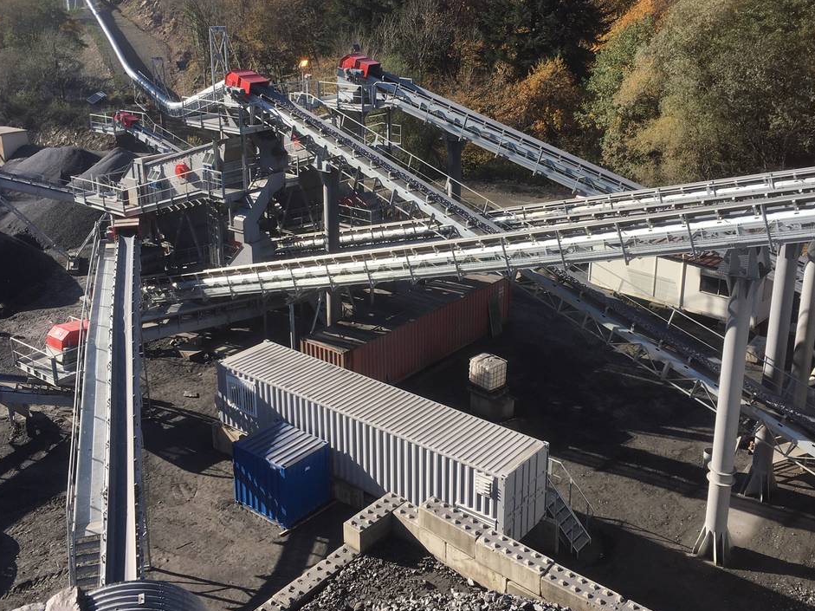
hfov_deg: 50.2
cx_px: 412
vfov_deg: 38.4
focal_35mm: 37
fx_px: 871
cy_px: 236
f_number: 2.2
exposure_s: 1/705
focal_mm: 4.15
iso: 25
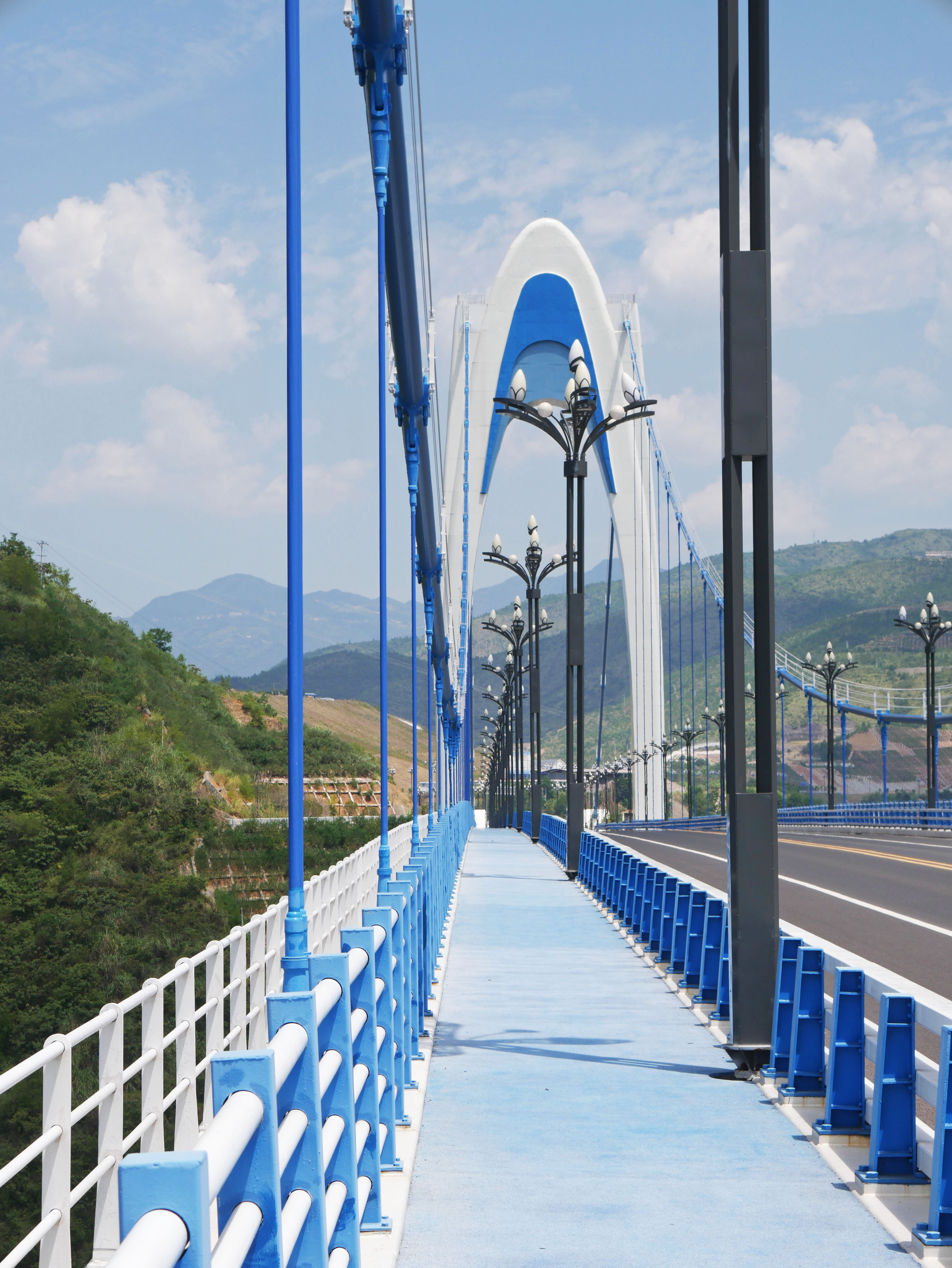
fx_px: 3078
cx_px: 476
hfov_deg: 17.6
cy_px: 634
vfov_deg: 23.3
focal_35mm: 84
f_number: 10
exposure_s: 1/500
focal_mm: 42
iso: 200
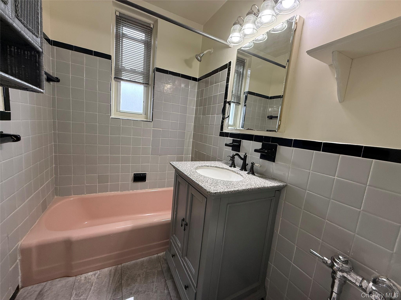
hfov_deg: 102.1
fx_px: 162
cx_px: 200
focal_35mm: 14
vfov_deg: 85.7
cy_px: 150
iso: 200
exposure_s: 1/120
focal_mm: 2.22
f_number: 2.2
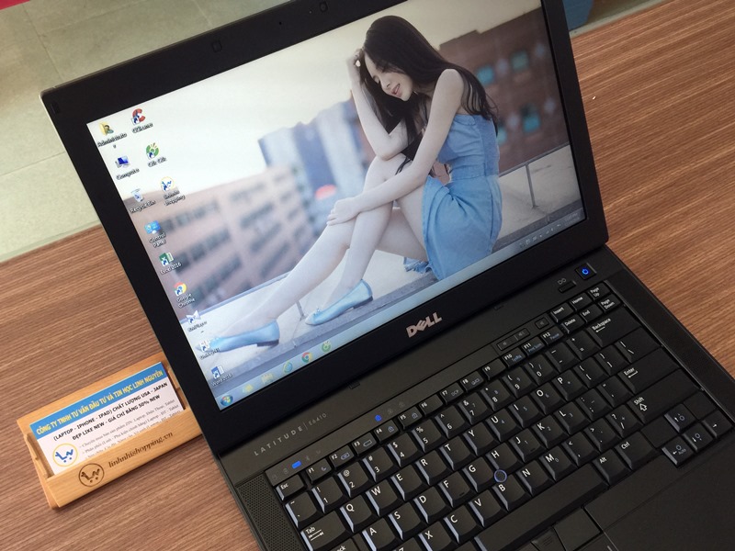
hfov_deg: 61.7
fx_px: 616
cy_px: 276
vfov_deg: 48.2
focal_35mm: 29
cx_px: 368
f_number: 2.2
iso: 50
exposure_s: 1/33
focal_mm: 4.15
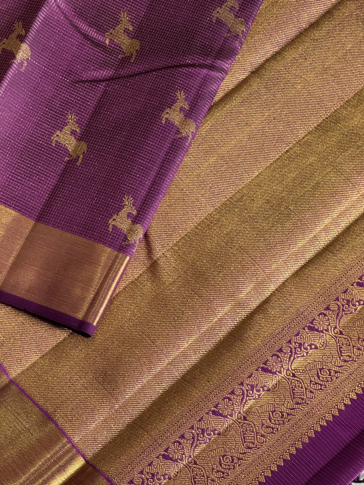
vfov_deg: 16.4
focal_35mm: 120
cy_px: 242
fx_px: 1682
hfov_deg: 12.3
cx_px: 182
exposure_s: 1/60
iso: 250
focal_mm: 15.66
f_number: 2.8
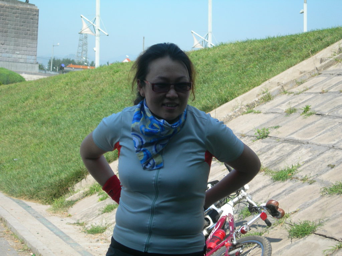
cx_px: 171
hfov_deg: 19.1
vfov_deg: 14.4
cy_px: 128
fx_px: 1018
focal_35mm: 103
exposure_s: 1/265
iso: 50
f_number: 4.6
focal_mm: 21.3
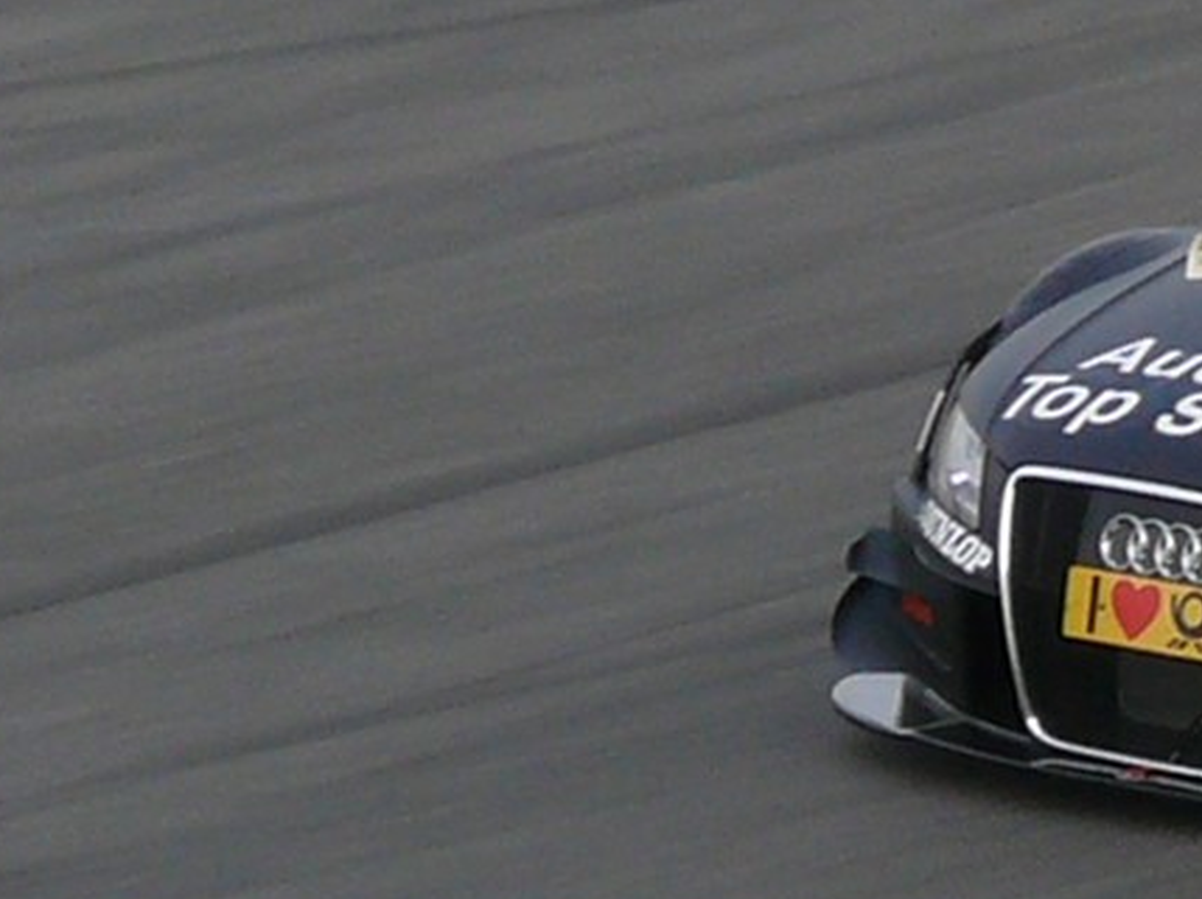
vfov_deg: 2.1
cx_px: 1844
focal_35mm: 709
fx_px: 24599
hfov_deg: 2.8
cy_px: 386
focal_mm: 44.6
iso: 100
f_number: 5
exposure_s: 1/250
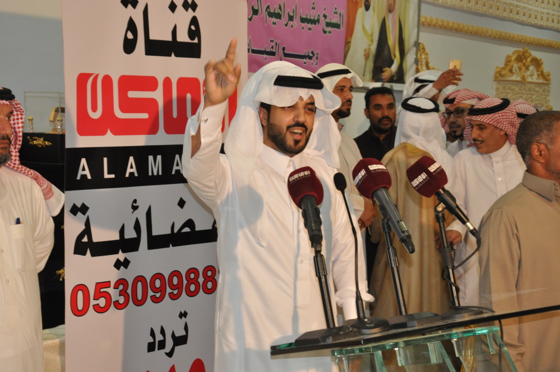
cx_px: 280
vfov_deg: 21.5
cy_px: 186
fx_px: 979
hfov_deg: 31.9
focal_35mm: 63
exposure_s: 1/80
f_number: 6.3
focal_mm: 42
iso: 1000
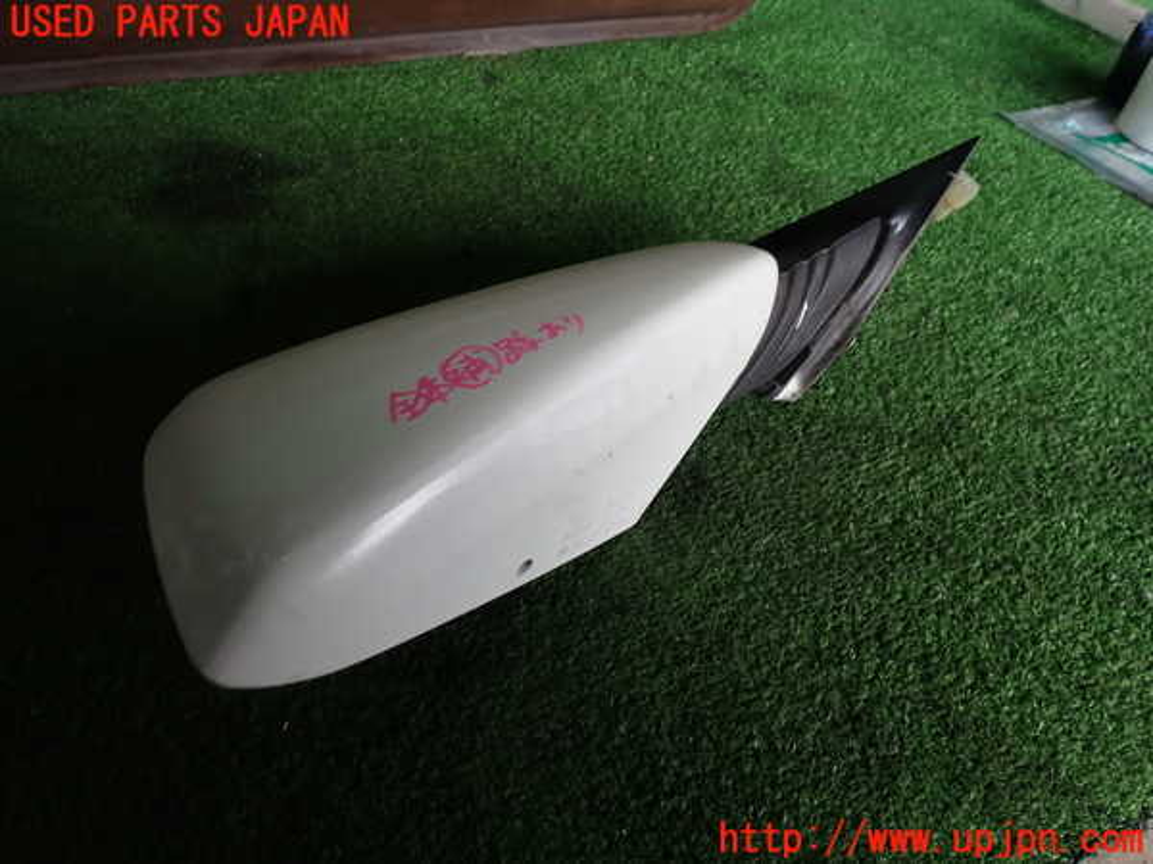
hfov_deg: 69.4
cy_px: 432
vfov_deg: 54.9
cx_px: 576
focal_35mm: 25
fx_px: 833
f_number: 2.8
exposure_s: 1/60
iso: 100
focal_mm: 4.5
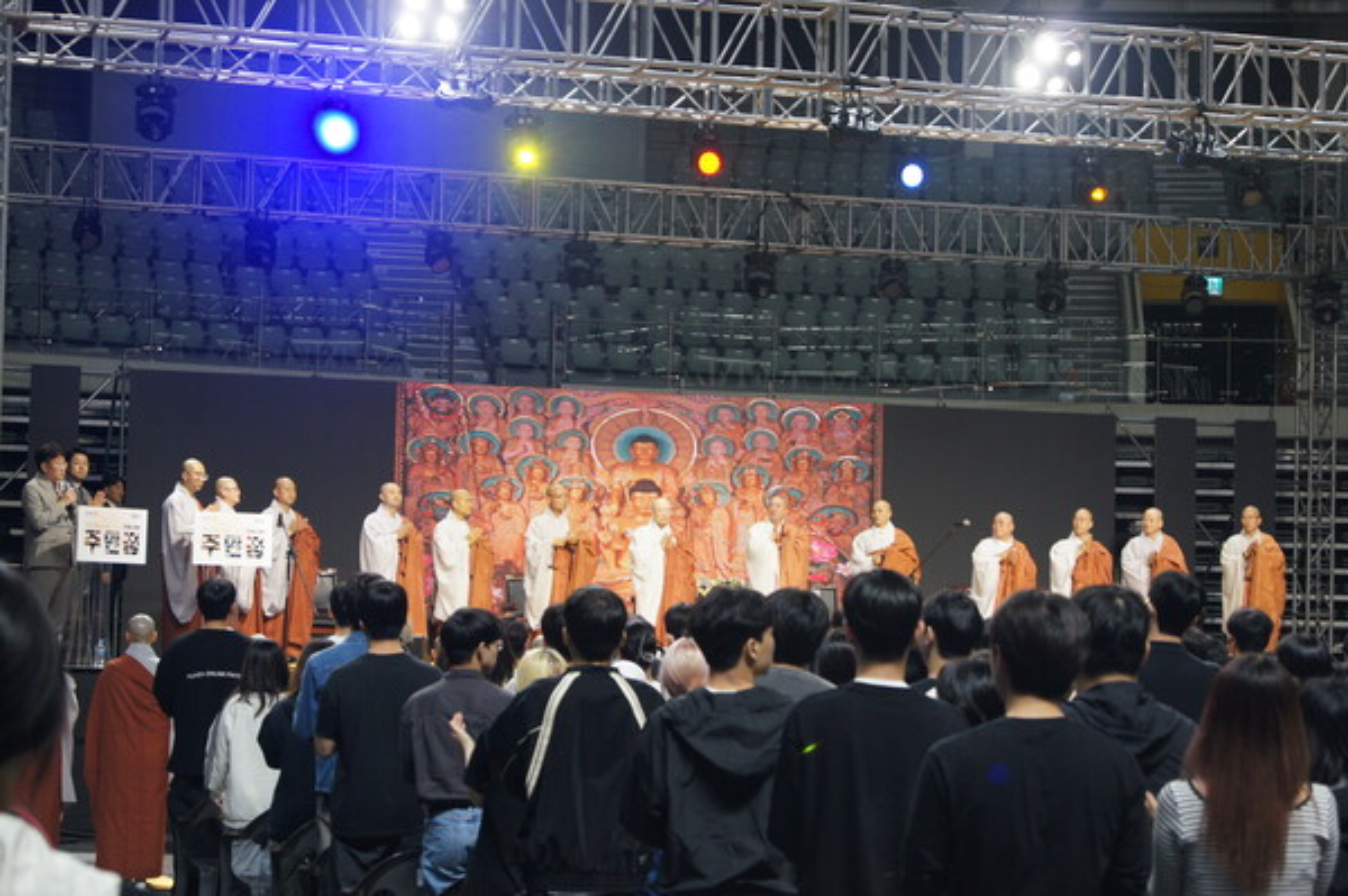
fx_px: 3087
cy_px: 448
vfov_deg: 16.5
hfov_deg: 24.6
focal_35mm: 82
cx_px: 674
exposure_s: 1/100
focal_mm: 55
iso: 800
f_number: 5.6
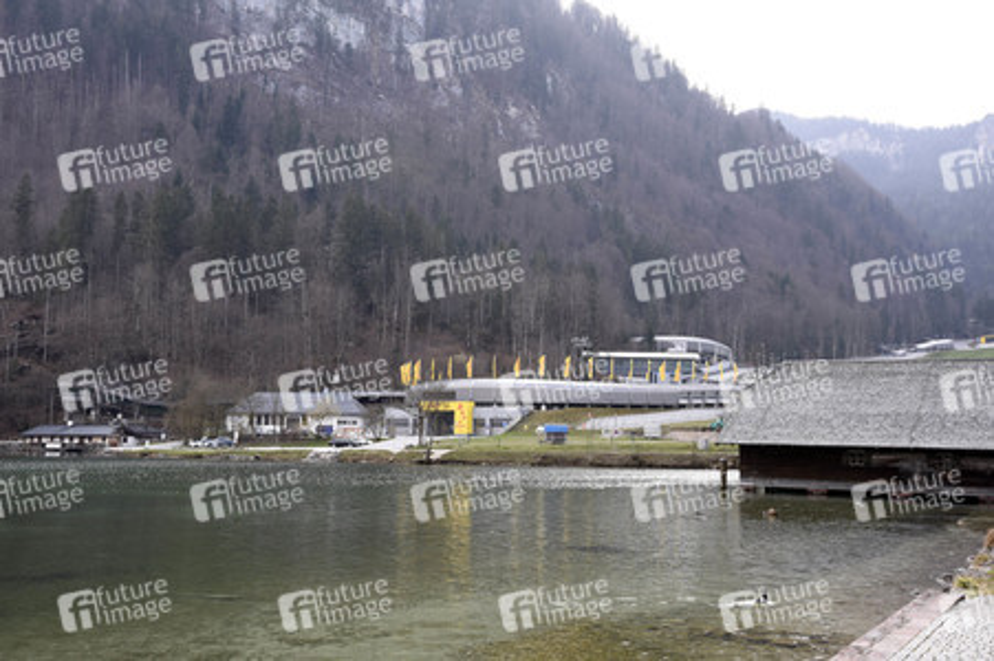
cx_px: 497
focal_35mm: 38
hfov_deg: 50.7
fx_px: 1048
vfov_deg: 35.0
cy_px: 330
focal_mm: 38
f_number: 9
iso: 640
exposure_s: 1/160
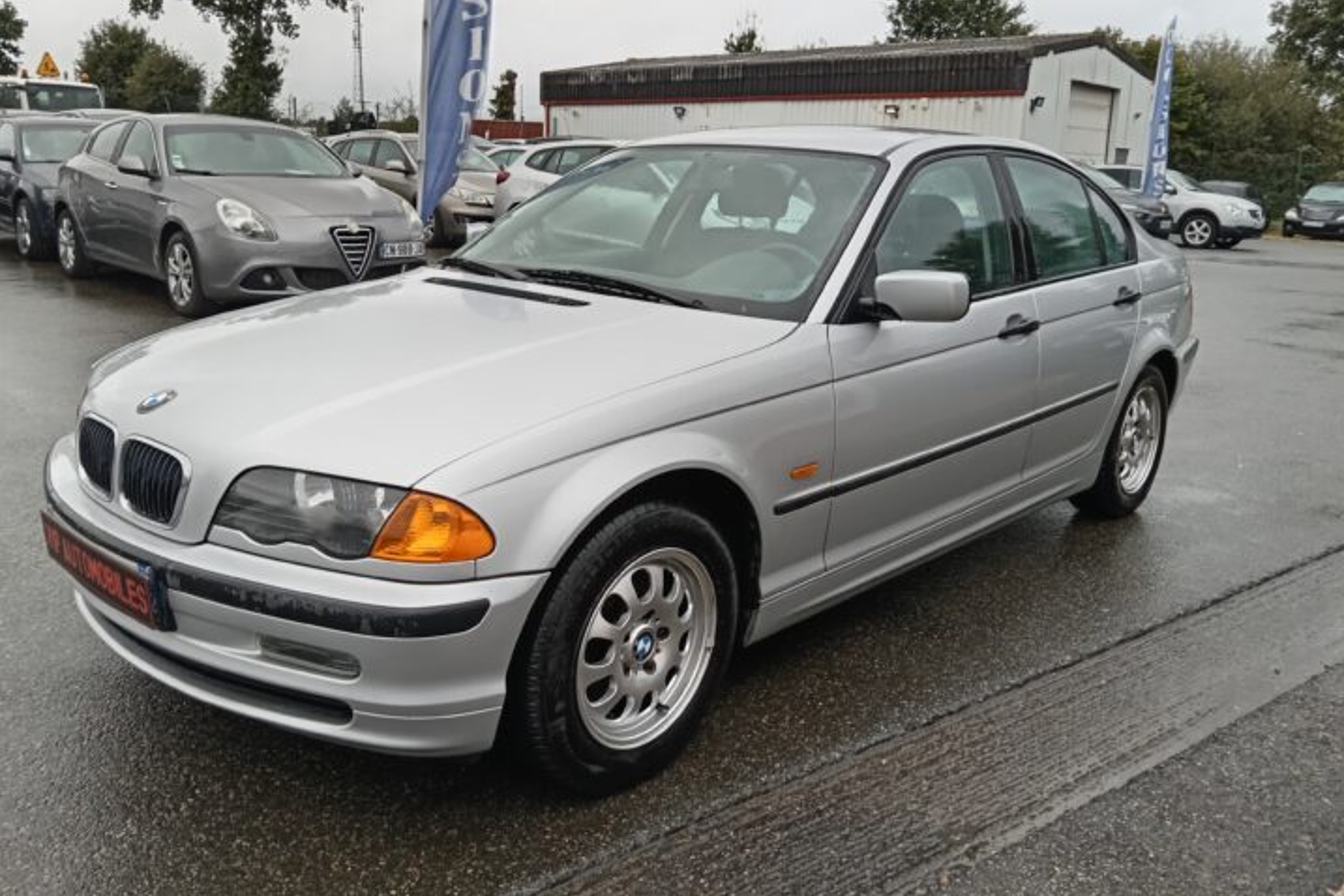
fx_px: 1083
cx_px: 660
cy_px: 397
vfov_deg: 44.9
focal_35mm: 29
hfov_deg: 63.7
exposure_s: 1/60
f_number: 1.8
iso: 148
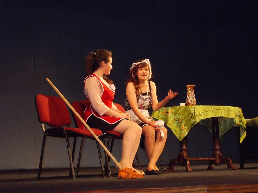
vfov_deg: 17.2
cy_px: 96
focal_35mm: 86
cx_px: 129
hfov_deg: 22.8
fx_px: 641
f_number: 6.3
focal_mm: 15.4
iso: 800
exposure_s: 1/60
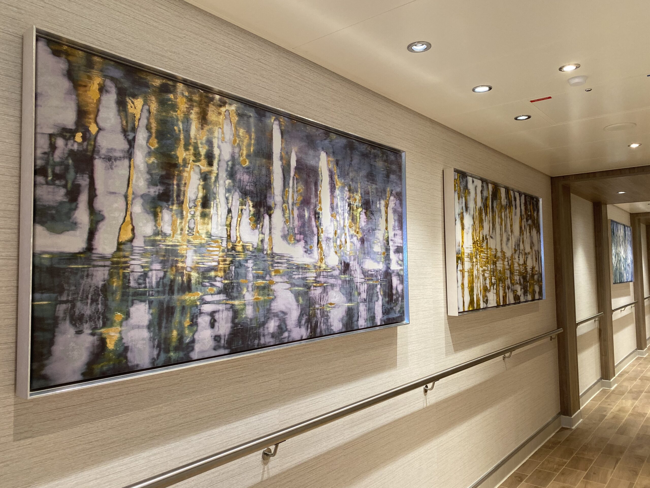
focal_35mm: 26
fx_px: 488
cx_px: 325
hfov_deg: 67.3
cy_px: 244
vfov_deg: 53.1
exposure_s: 1/60
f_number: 1.8
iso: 125
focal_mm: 4.25
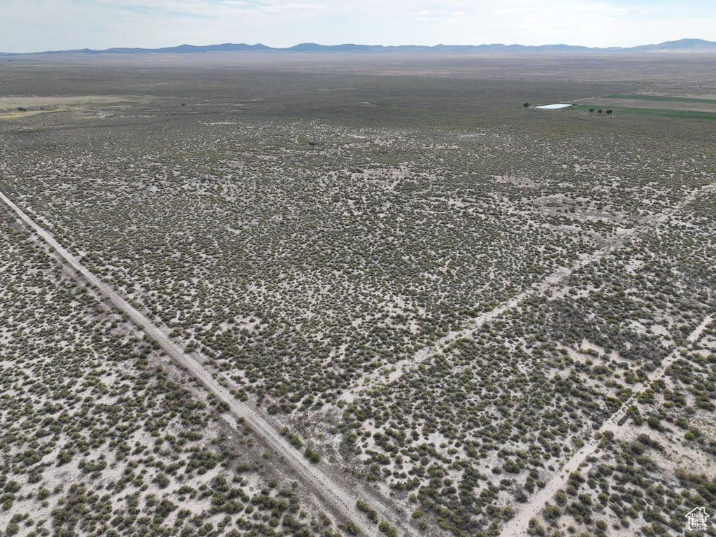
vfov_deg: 56.8
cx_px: 358
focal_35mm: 24
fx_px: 496
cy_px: 268
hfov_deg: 71.6
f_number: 2.8
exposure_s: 1/2500
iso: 200
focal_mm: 12.29
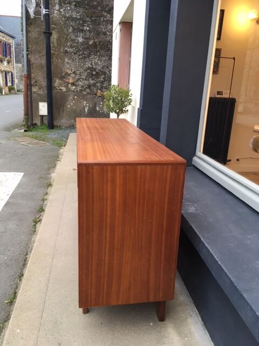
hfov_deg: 48.2
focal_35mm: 29
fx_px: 289
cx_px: 130
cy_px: 173
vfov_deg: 61.7
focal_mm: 4.15
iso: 80
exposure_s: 1/33
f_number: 2.2
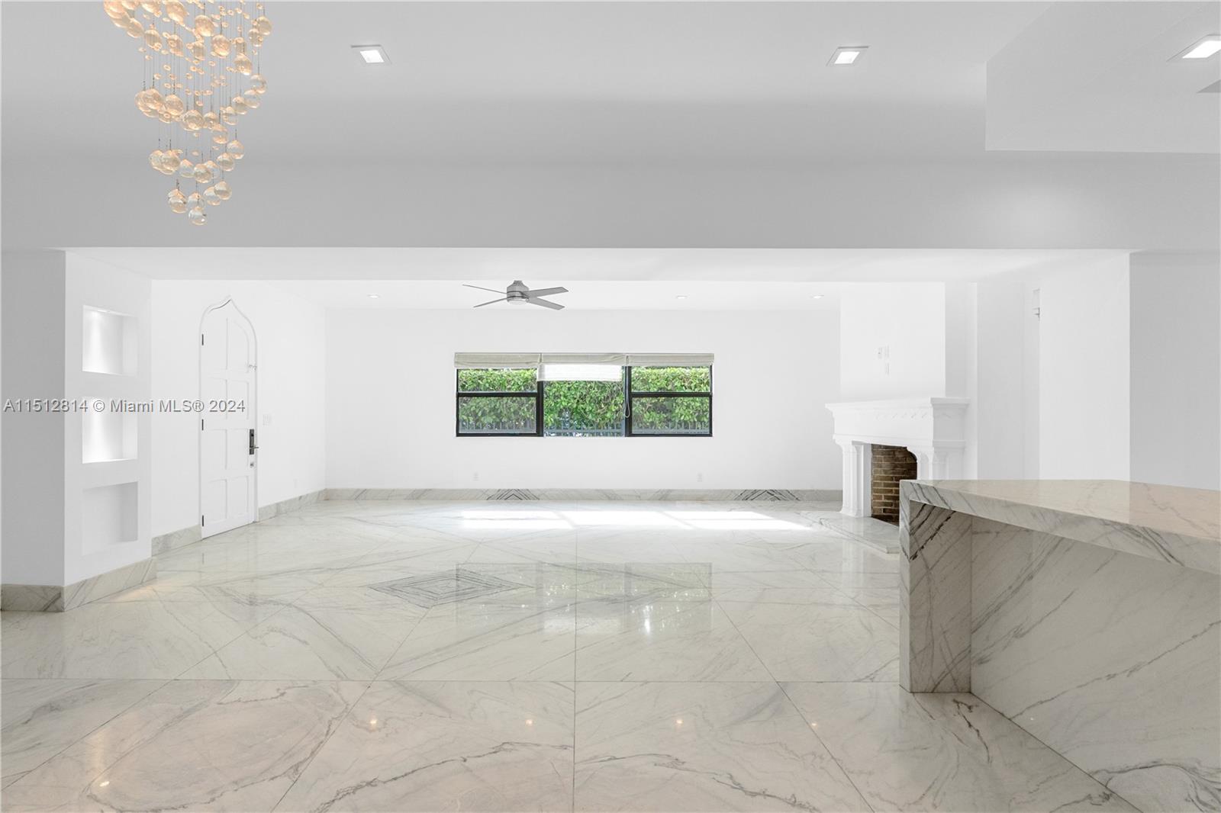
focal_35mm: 16
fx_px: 559
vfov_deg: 72.0
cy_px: 406
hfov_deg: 95.0
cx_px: 610
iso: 500
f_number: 5.6
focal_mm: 11
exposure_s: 1/200
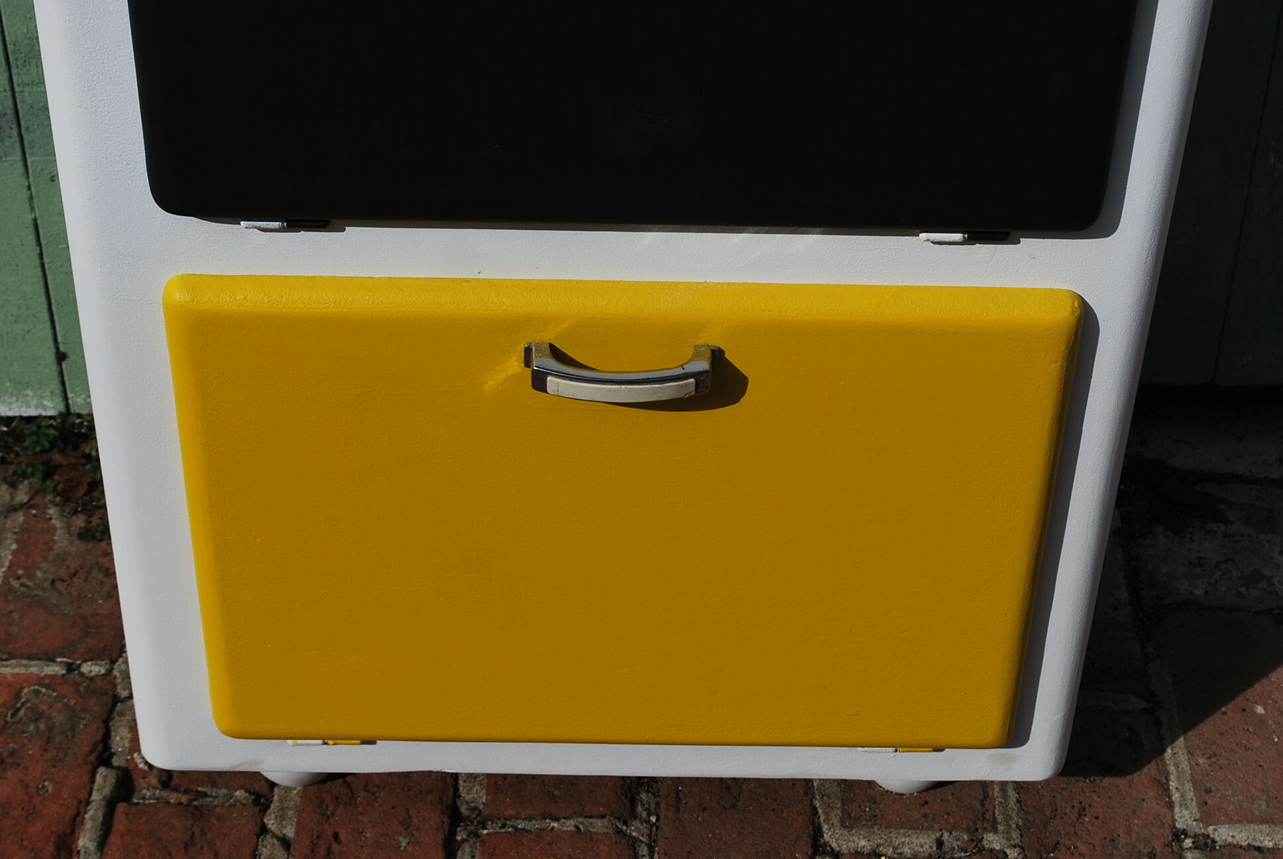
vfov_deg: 19.0
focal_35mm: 72
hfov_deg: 28.0
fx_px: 2569
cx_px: 642
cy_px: 430
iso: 100
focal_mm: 48
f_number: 10
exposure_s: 1/400
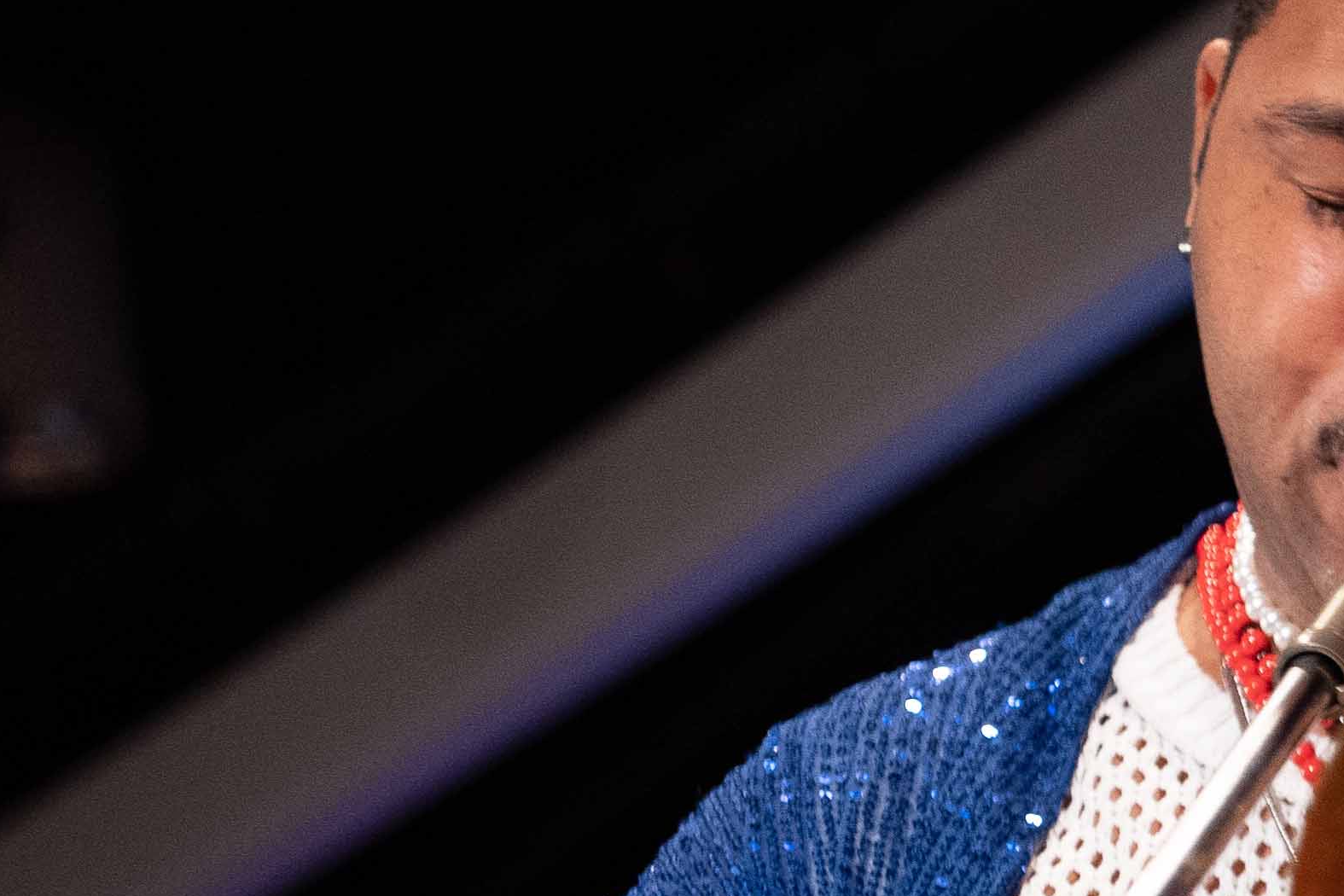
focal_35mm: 221
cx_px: 2406
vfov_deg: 6.1
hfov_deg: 8.9
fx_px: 8250
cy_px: 1351
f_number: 2.8
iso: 3200
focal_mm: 58
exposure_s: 1/320
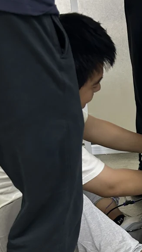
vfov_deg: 29.2
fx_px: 468
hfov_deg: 16.5
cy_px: 217
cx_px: 168
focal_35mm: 70
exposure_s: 1/50
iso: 160
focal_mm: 5.7
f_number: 1.5
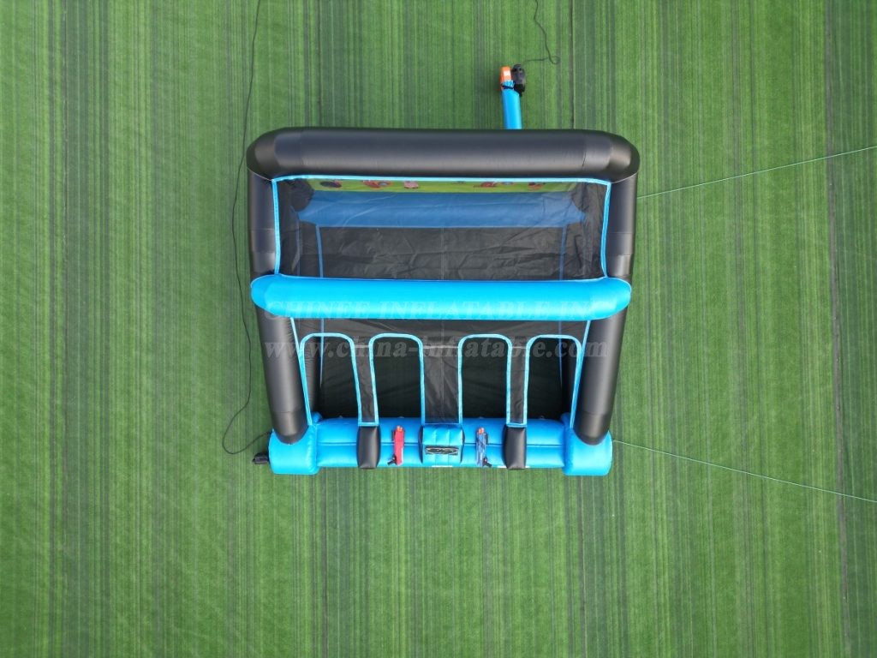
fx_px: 608
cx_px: 438
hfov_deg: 71.6
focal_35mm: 24
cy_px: 329
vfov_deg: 56.8
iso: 100
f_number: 1.7
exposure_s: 1/400
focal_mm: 6.72
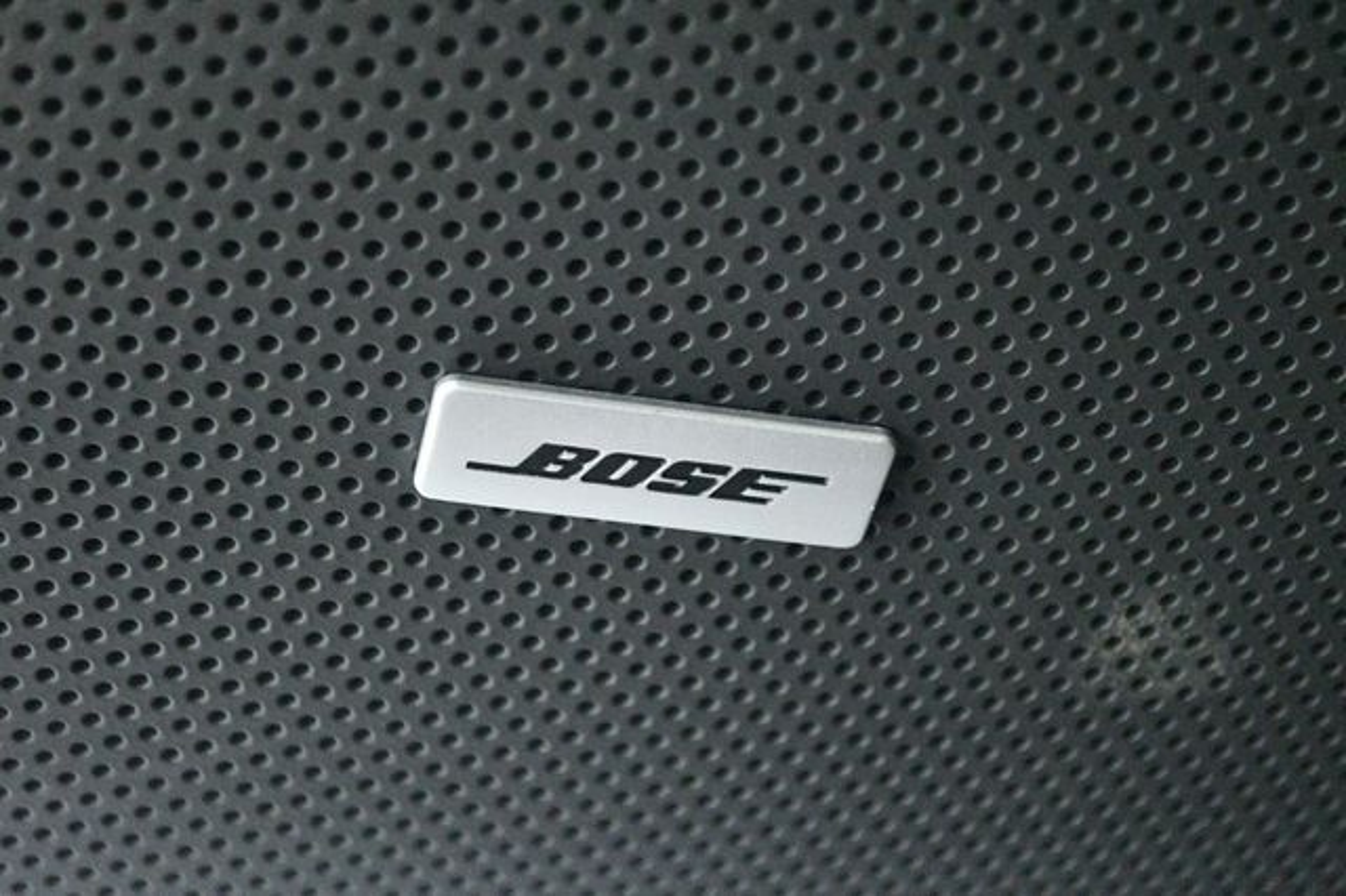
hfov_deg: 24.8
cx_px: 673
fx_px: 3064
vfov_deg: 16.6
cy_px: 448
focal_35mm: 82
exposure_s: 1/40
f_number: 5.6
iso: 12800
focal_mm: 55
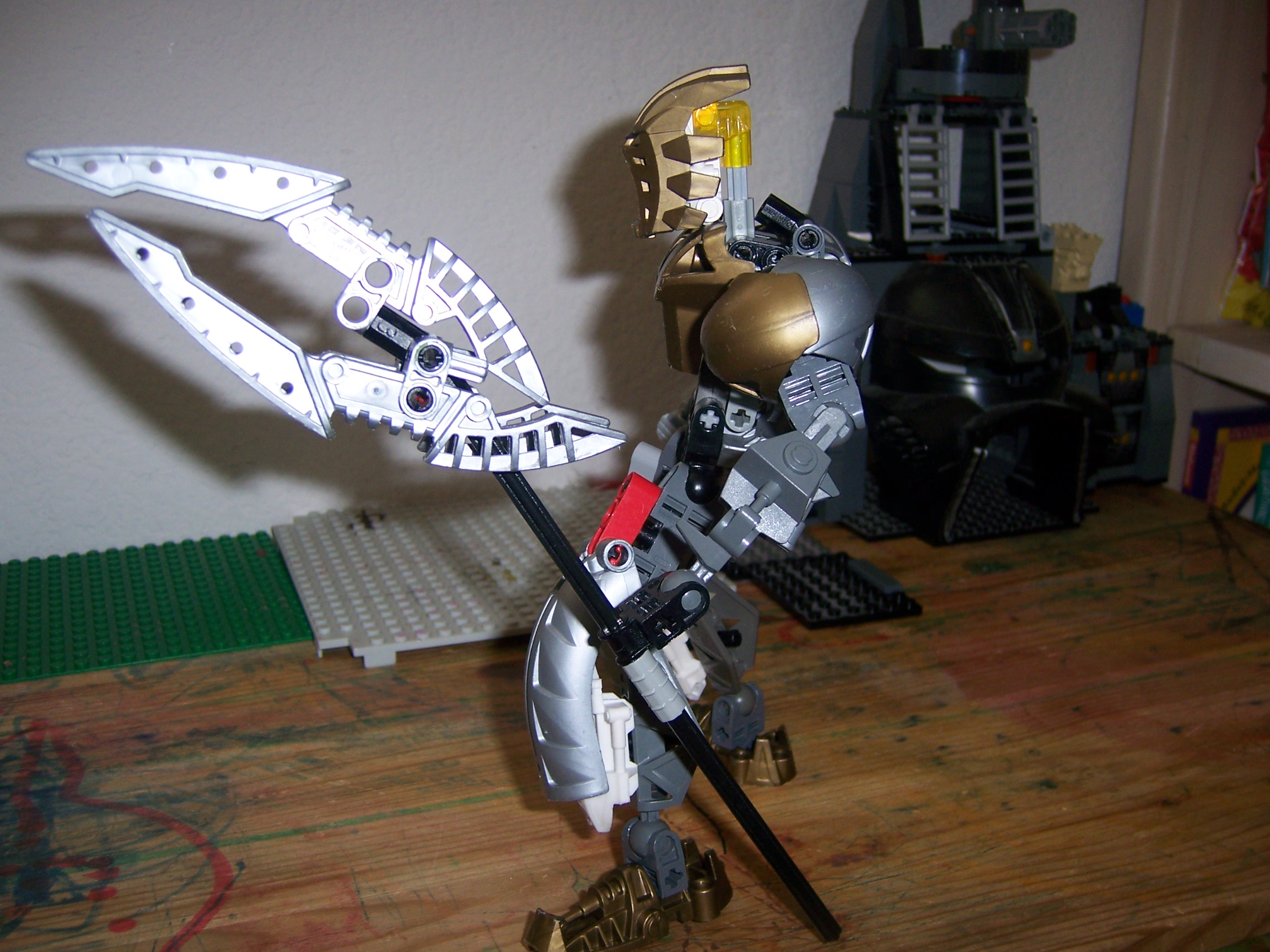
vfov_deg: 39.7
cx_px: 635
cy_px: 476
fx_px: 1321
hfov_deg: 51.4
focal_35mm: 36
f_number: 2.8
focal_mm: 6
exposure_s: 1/60
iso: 100
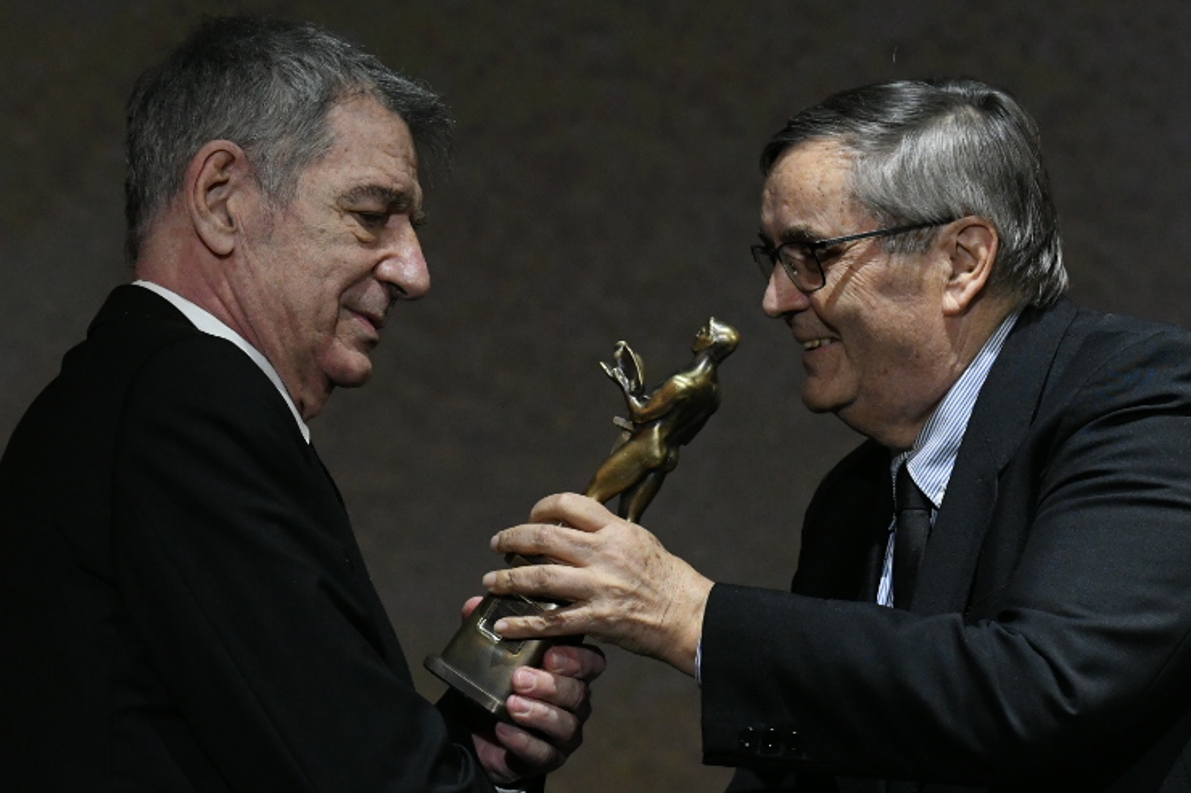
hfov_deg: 5.1
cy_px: 468
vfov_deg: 3.4
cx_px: 853
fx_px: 13395
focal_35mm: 405
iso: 3200
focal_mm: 185
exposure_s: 1/200
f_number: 5.6
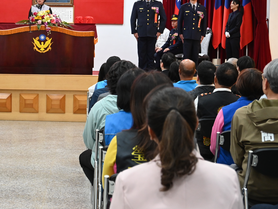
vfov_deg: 18.6
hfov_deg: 24.2
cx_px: 44
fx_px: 634
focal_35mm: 79
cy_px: 73
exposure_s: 1/80
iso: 3200
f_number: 5.6
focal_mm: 48
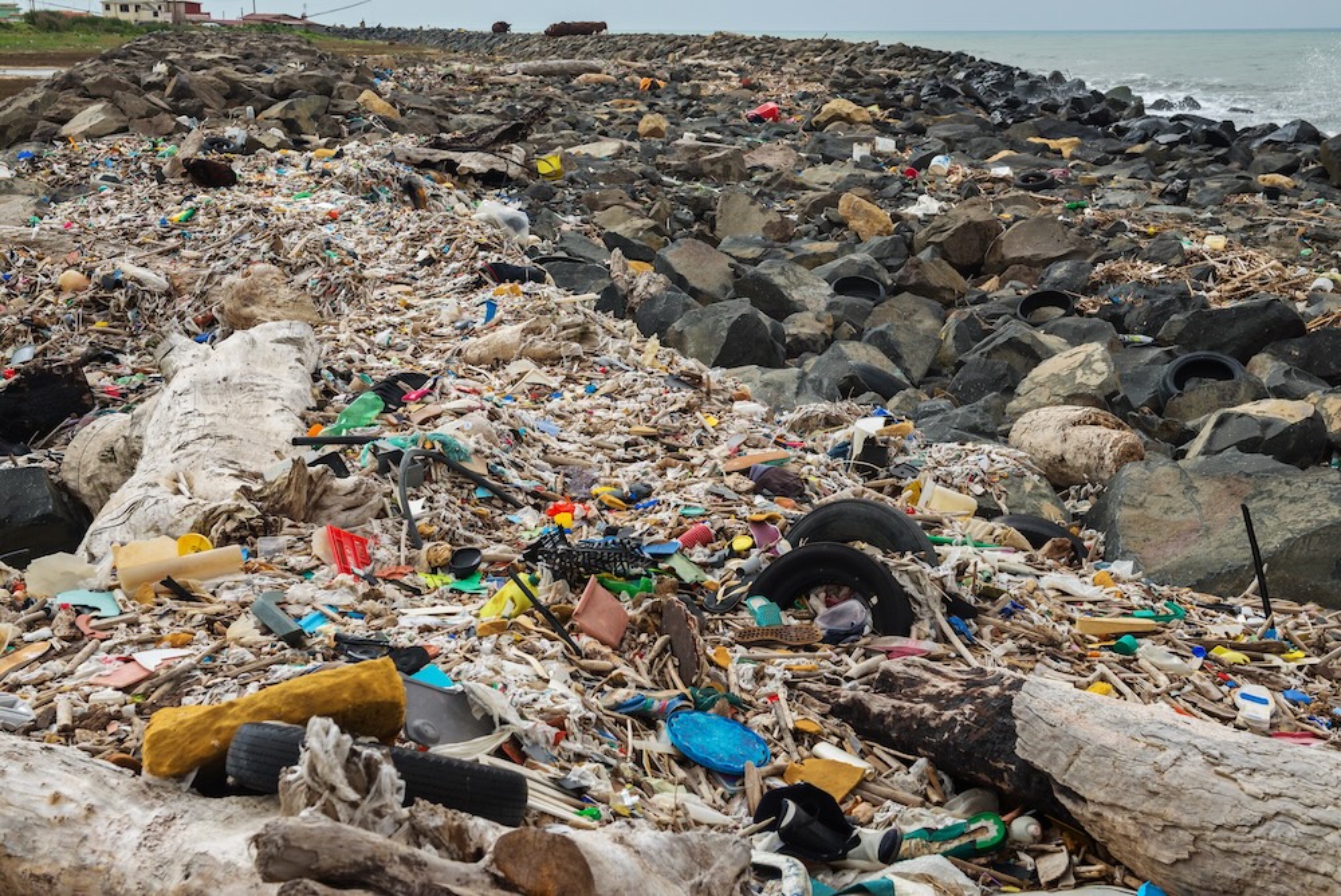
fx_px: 1677
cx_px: 670
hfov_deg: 43.6
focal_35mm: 45
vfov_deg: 29.9
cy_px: 448
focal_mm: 45
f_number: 9
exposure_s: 1/1250
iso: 800
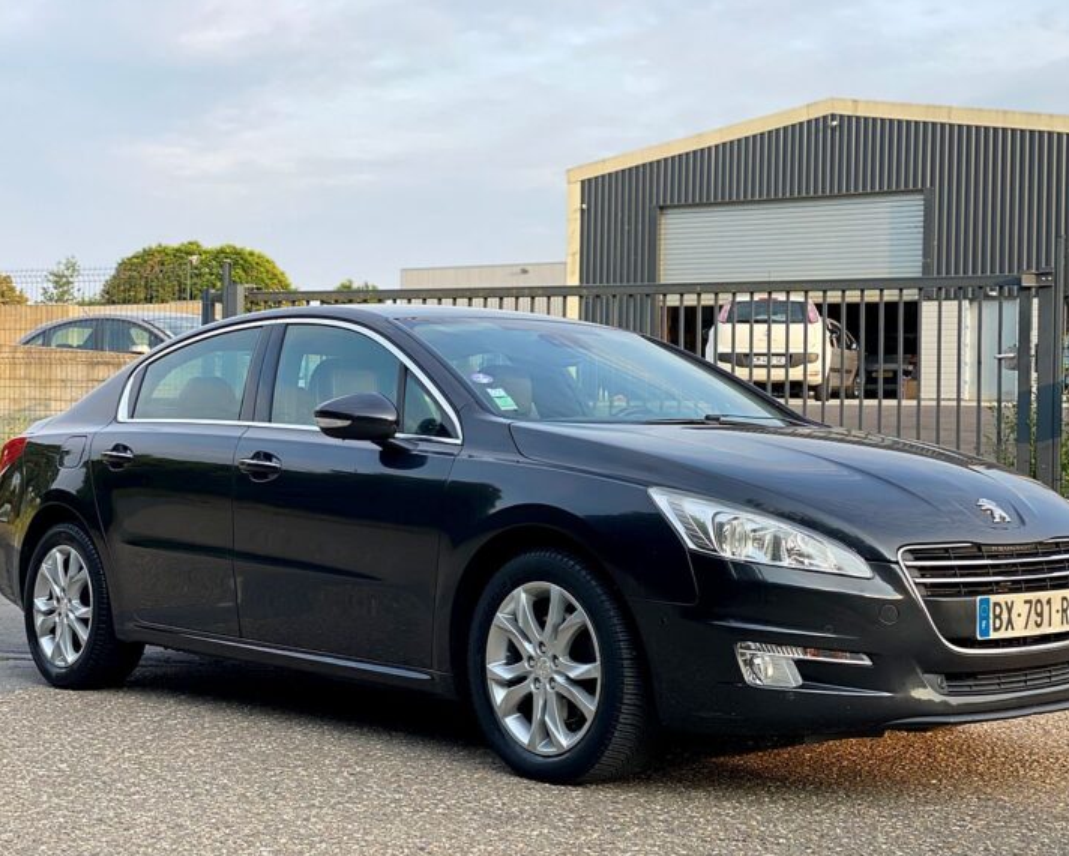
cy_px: 420
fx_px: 1804
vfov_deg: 26.7
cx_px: 550
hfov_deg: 33.0
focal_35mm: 57
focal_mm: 6
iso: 20
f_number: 2
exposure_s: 1/227
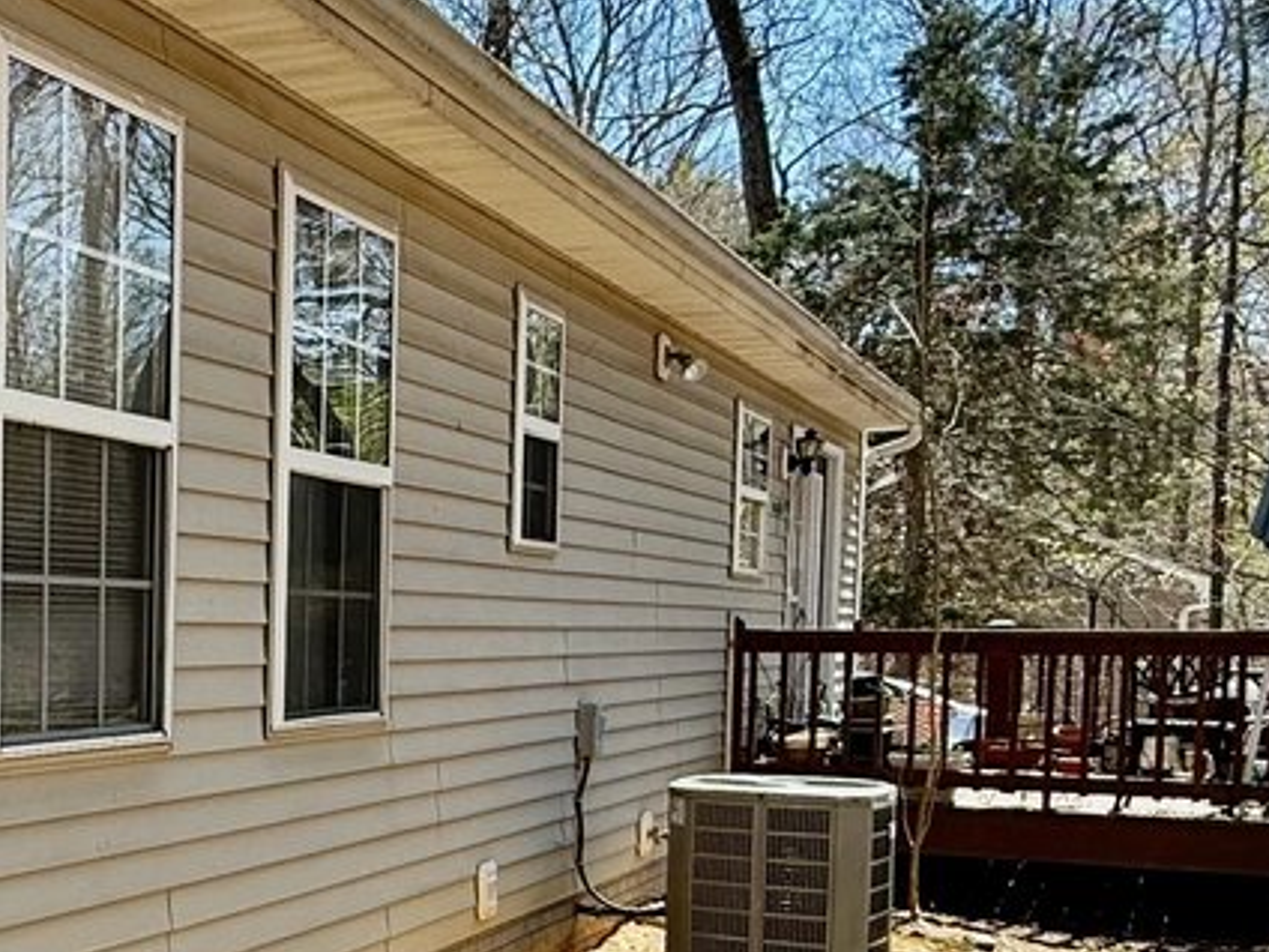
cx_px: -181
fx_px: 1833
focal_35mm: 50
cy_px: 738
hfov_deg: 32.7
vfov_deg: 28.6
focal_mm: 2.22
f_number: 2.2
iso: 50
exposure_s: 1/514
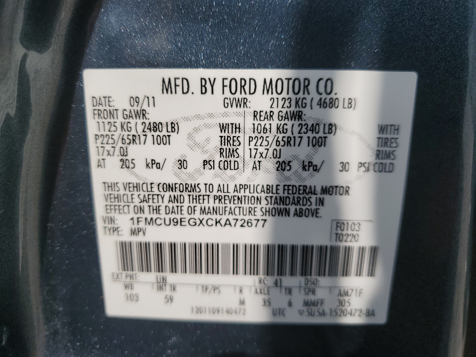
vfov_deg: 53.1
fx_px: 358
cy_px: 178
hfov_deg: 67.3
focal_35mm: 26
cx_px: 238
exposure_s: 1/10000
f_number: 1.5
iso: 50
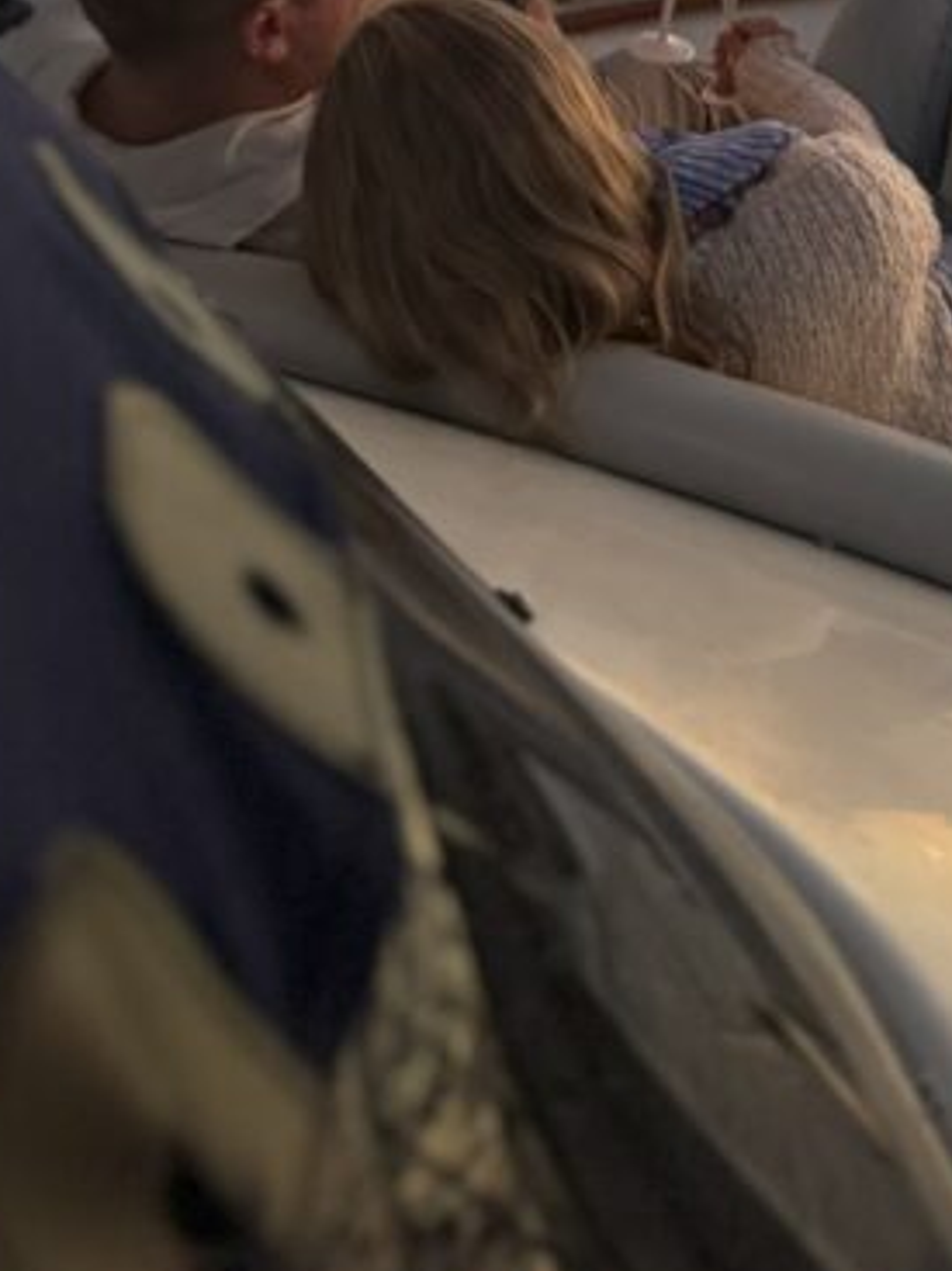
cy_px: -339
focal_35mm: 67
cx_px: 1056
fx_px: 2458
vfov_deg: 25.4
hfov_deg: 20.8
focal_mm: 6.76
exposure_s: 1/60
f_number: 1.78
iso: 640
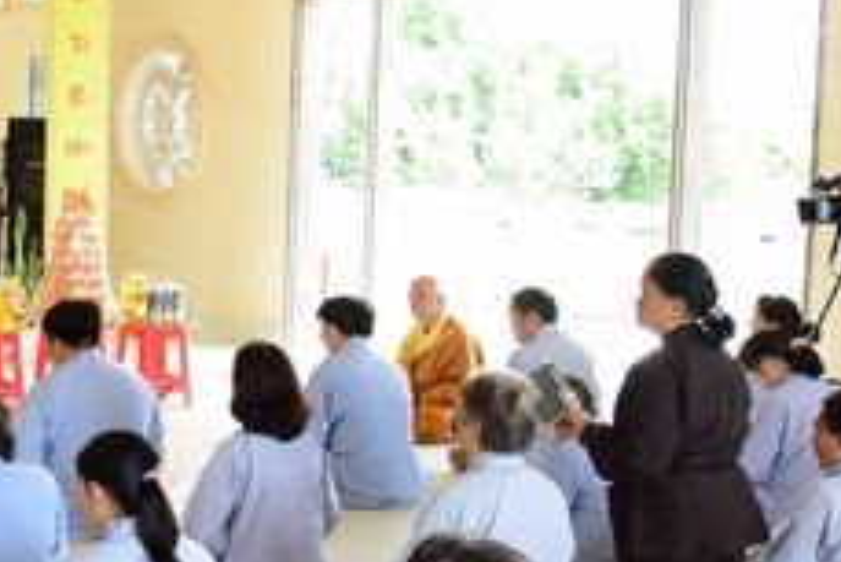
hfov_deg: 27.0
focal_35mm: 68
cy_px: 309
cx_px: -103
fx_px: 1589
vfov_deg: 20.0
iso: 640
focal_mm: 24
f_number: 5.6
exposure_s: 1/60
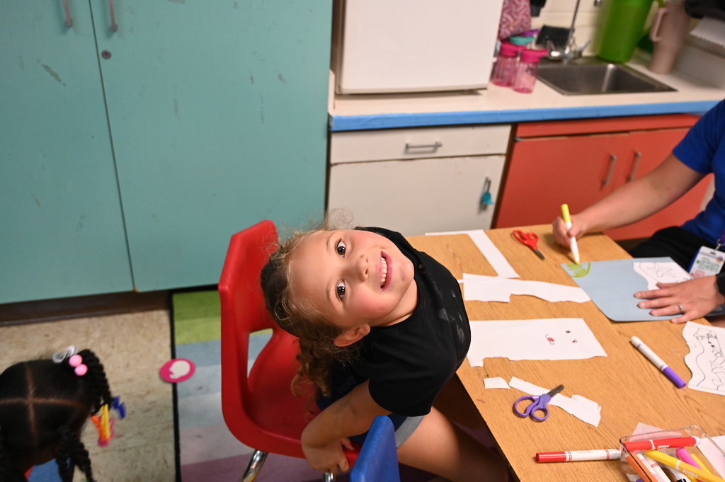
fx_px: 624
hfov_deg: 60.3
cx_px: 362
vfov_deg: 42.3
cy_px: 241
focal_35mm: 31
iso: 2500
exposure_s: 1/125
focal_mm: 31
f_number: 4
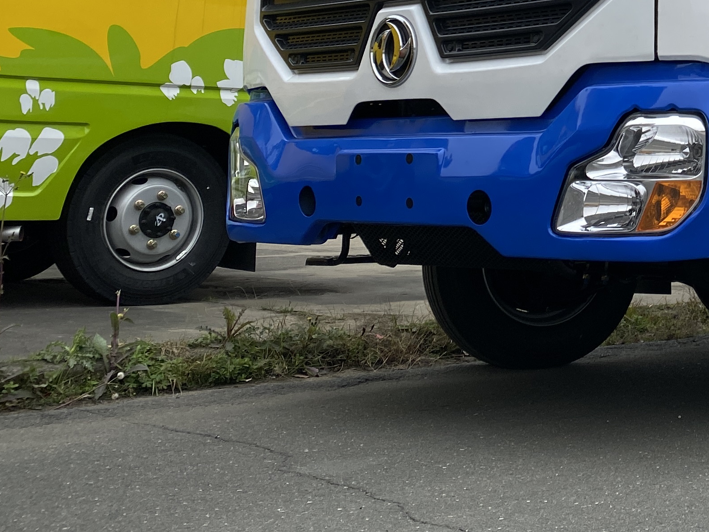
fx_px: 1352
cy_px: -30
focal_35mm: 66
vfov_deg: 21.3
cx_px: 768
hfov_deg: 27.1
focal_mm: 4.25
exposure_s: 1/1053
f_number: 1.8
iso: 32
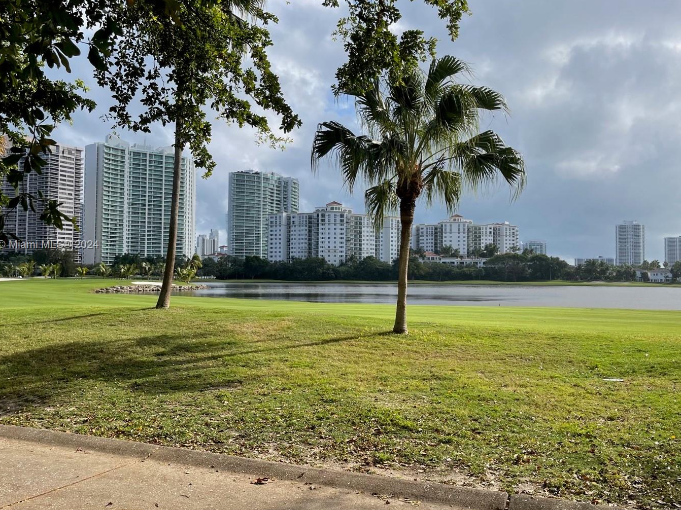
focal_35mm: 31
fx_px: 610
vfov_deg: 45.4
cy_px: 245
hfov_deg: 58.4
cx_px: 343
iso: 32
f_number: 1.6
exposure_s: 1/3788
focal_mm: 5.1
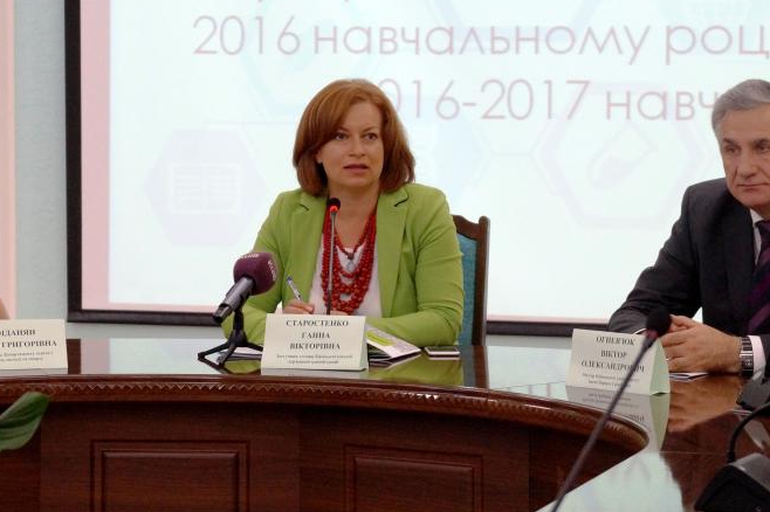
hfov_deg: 14.6
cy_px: 202
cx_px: 284
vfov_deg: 9.8
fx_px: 2993
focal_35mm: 140
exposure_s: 1/160
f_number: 5.6
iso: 1600
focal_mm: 60
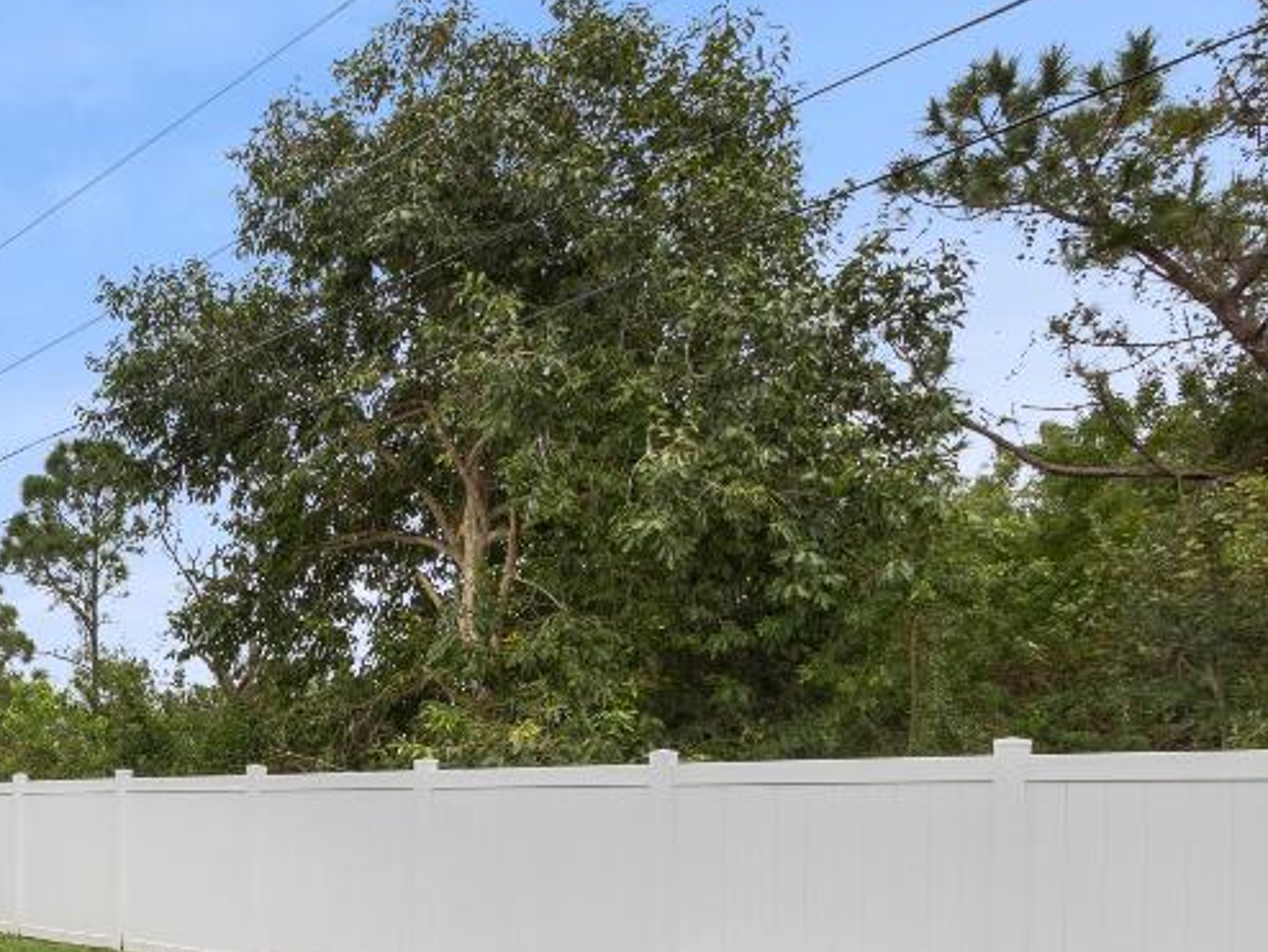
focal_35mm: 29
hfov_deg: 51.4
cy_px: 824
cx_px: 44
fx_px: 1063
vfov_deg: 44.7
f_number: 5.6
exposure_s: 1/250
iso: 200
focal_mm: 7
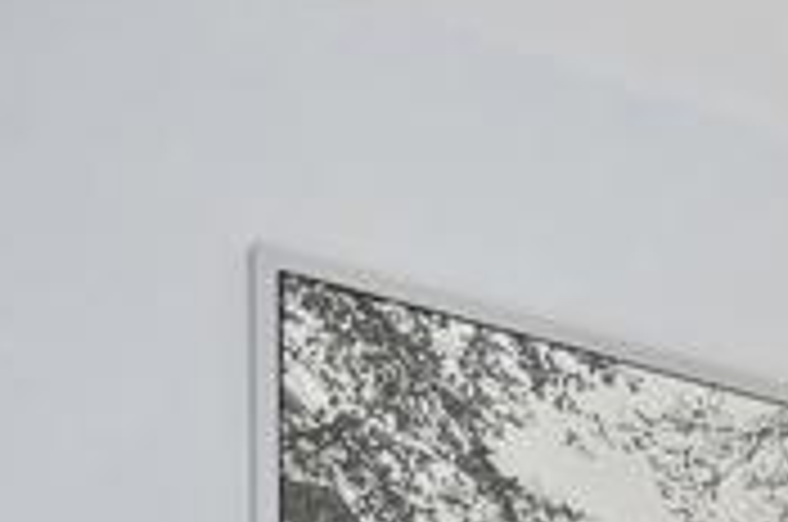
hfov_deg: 20.8
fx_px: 1923
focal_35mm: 88
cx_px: 1058
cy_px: 1159
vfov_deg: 12.8
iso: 100
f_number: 8
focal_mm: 10
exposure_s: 2
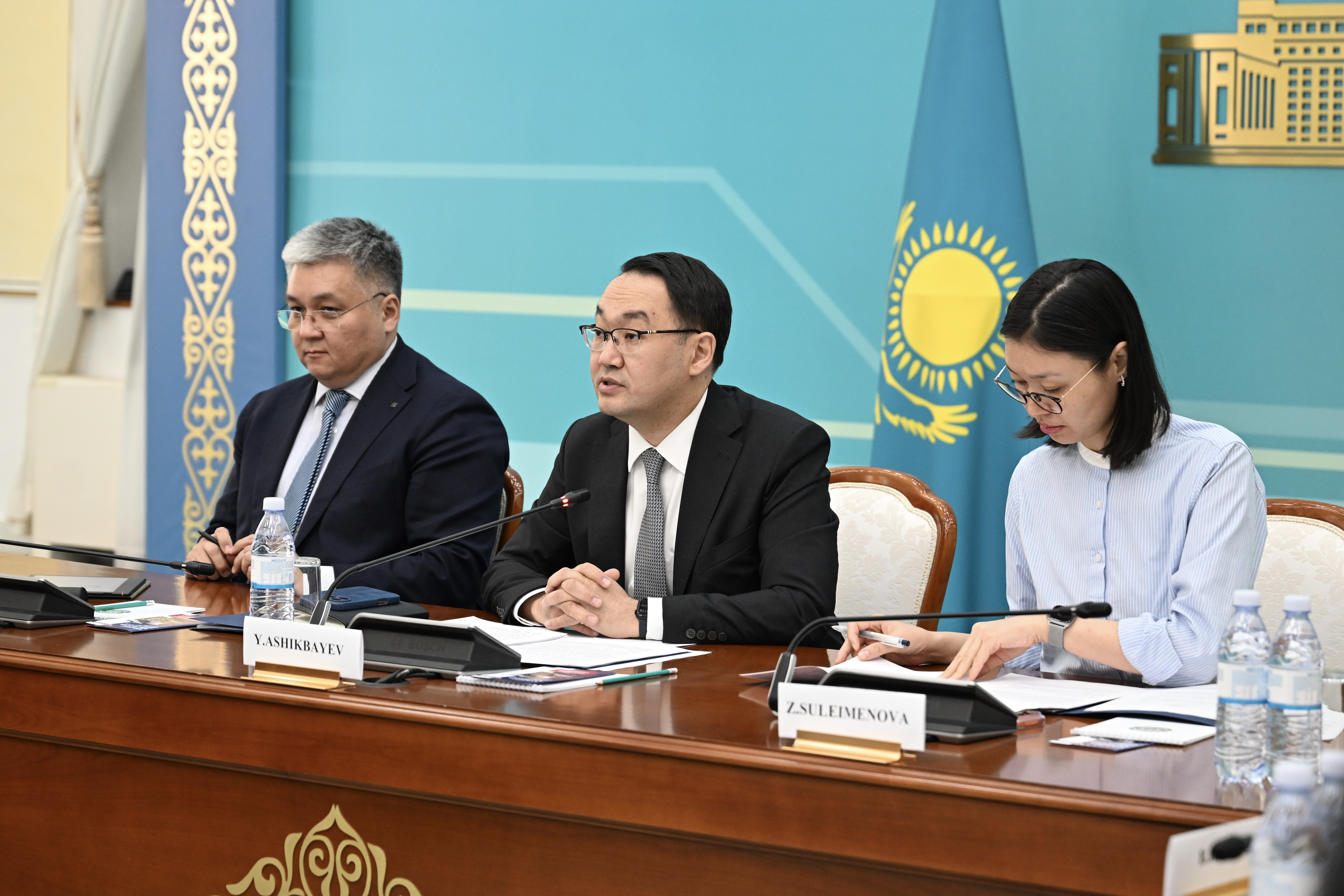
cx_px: 672
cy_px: 448
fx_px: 2613
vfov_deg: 19.5
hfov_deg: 28.8
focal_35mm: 70
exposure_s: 1/200
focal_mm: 70
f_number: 3.5
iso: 1600
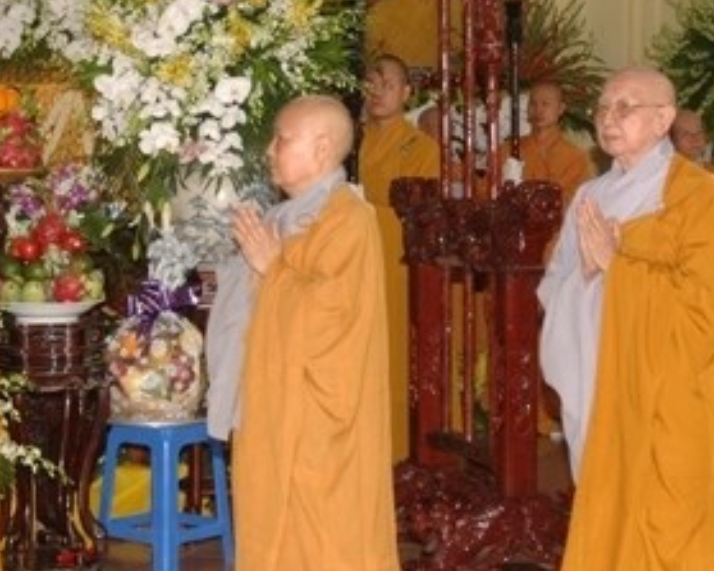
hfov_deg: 19.1
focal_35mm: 100
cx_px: 258
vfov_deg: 15.3
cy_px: 182
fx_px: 2114
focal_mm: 31
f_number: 4
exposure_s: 1/50
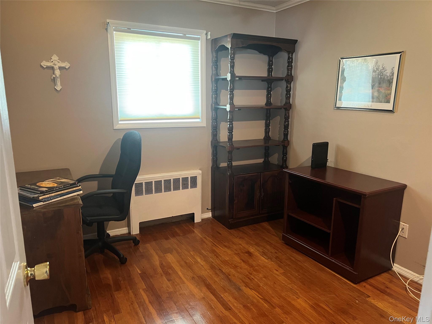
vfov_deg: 53.1
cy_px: 162
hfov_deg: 67.3
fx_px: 324
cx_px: 216
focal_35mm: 26
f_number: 1.5
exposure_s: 1/60
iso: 400
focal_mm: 5.7
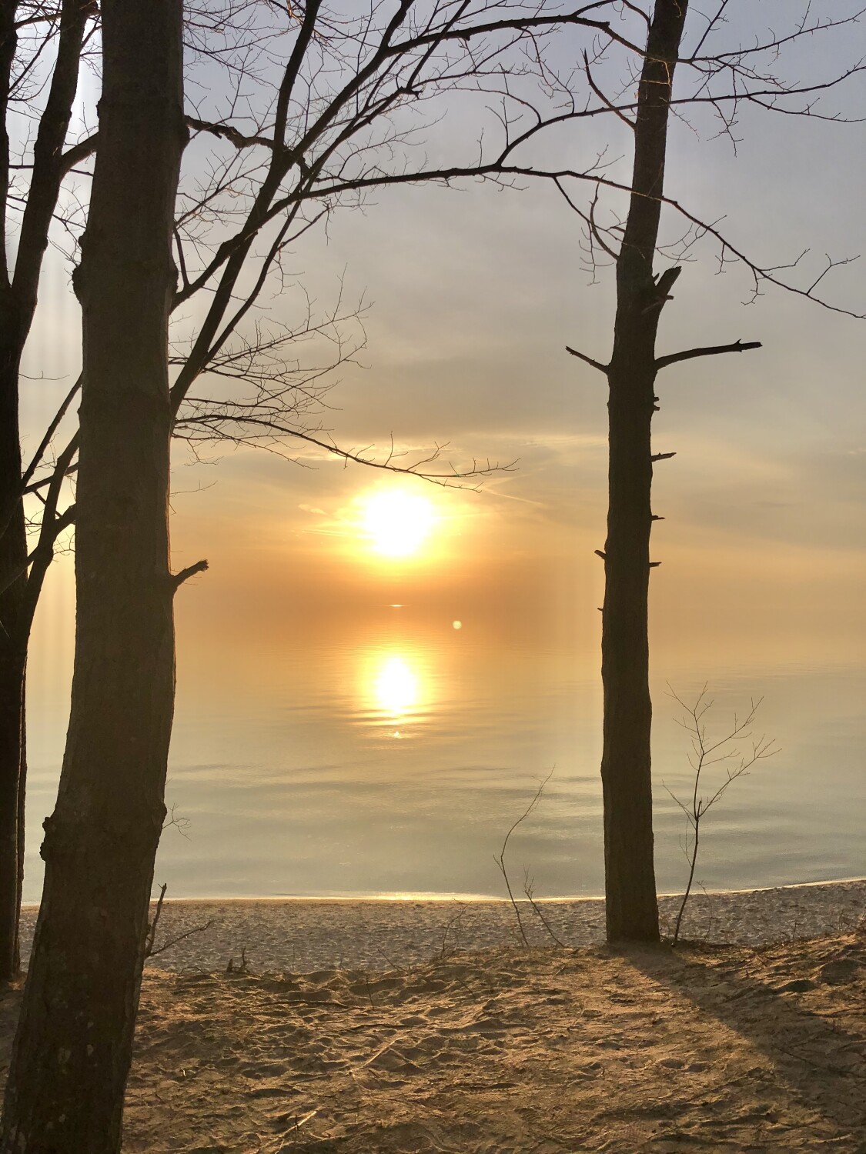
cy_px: 577
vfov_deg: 63.4
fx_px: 934
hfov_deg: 49.7
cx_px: 433
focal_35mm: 28
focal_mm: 4
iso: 20
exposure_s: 1/2825
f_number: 1.8
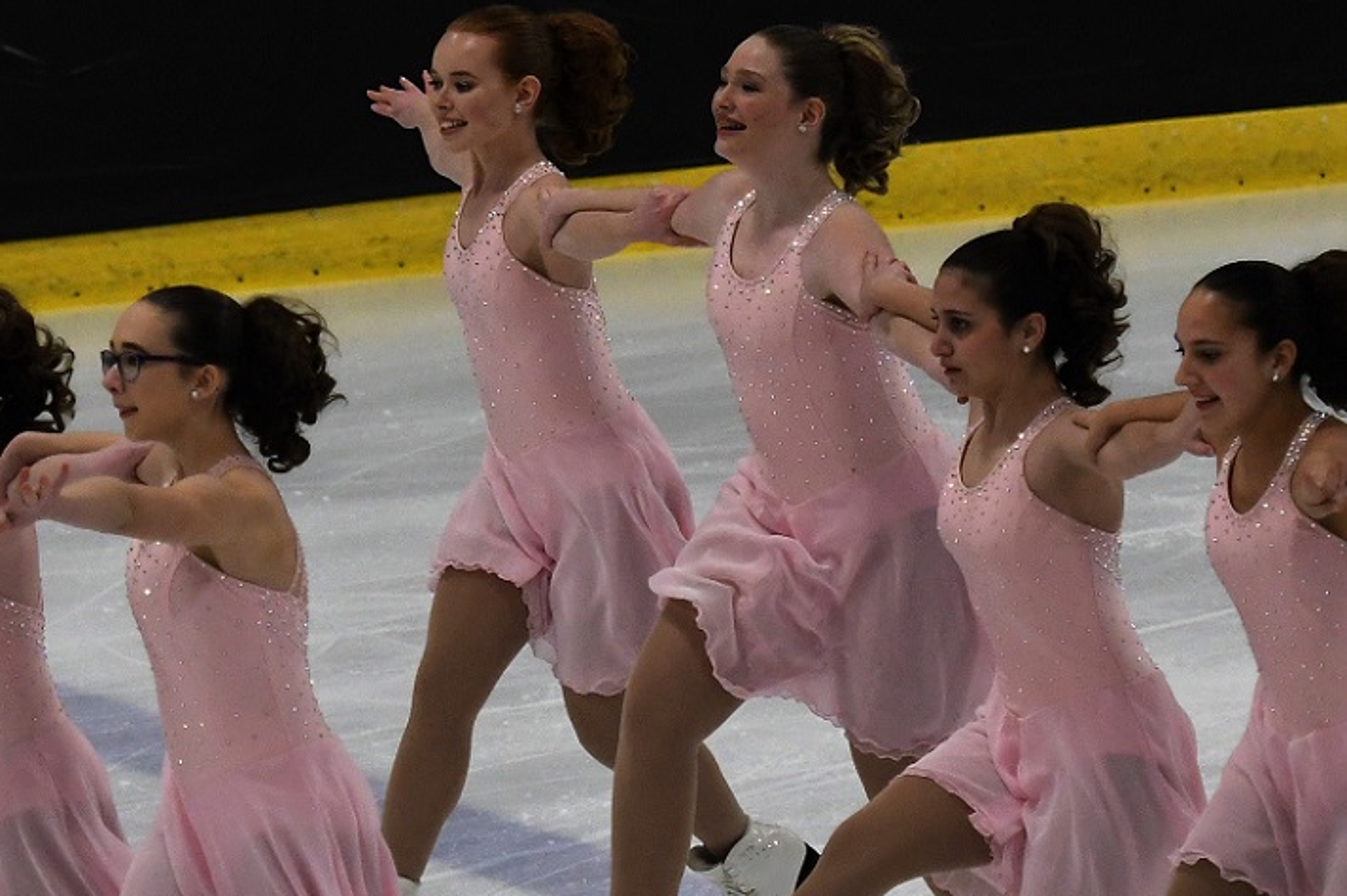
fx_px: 12192
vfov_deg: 4.2
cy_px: 764
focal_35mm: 326
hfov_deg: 6.3
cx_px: 385
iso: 1400
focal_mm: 112
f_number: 2.8
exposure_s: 1/1000
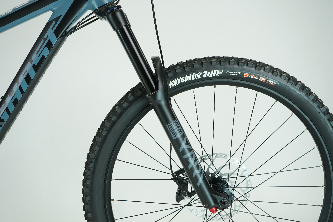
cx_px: 166
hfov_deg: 44.5
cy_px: 111
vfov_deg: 30.5
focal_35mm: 44
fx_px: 407
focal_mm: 44
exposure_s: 1/200
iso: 1600
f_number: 6.3
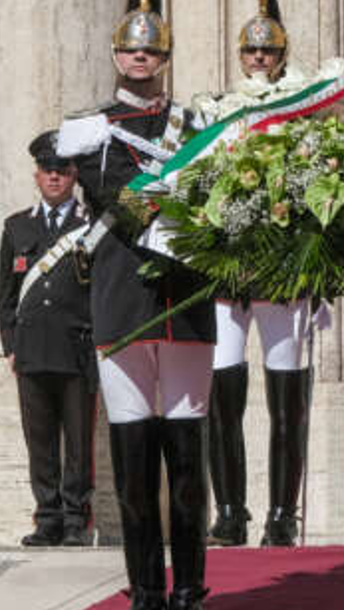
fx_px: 6882
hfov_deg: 2.9
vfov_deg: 5.1
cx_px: 475
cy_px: 217
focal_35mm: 425
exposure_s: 1/500
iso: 200
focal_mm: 123.8
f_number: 10
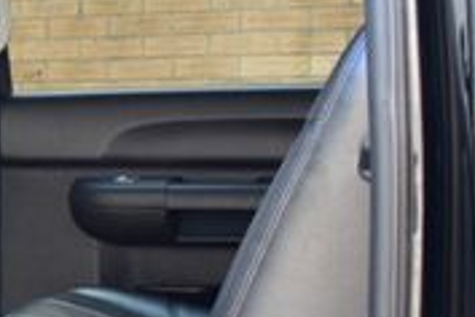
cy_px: 349
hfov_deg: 16.5
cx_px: -225
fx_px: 1501
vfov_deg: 11.9
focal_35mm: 114
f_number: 6.3
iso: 400
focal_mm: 21
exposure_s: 1/20
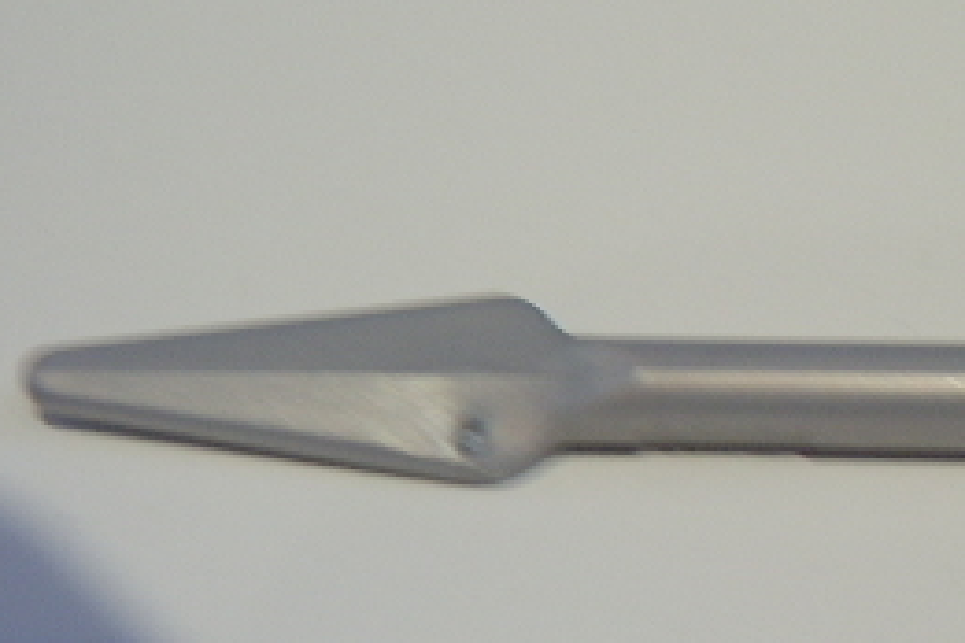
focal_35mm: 79
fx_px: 2117
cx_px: 1017
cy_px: 432
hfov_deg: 24.2
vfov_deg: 17.2
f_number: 2.7
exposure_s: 1/18
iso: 100
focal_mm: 8.13
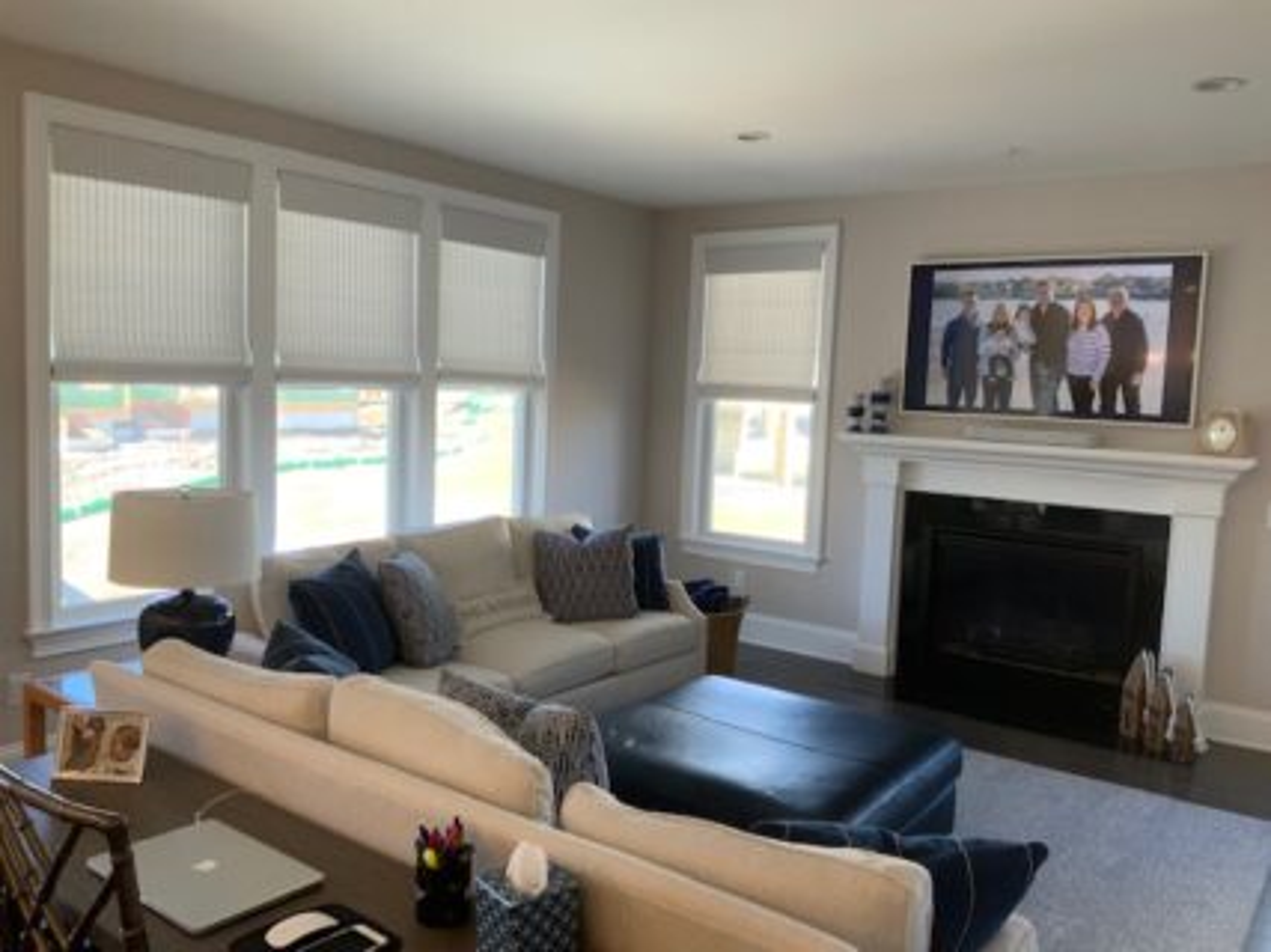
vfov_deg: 48.2
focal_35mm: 29
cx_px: 636
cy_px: 476
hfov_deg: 61.7
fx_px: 1064
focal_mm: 3
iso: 64
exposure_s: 1/120
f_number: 1.8
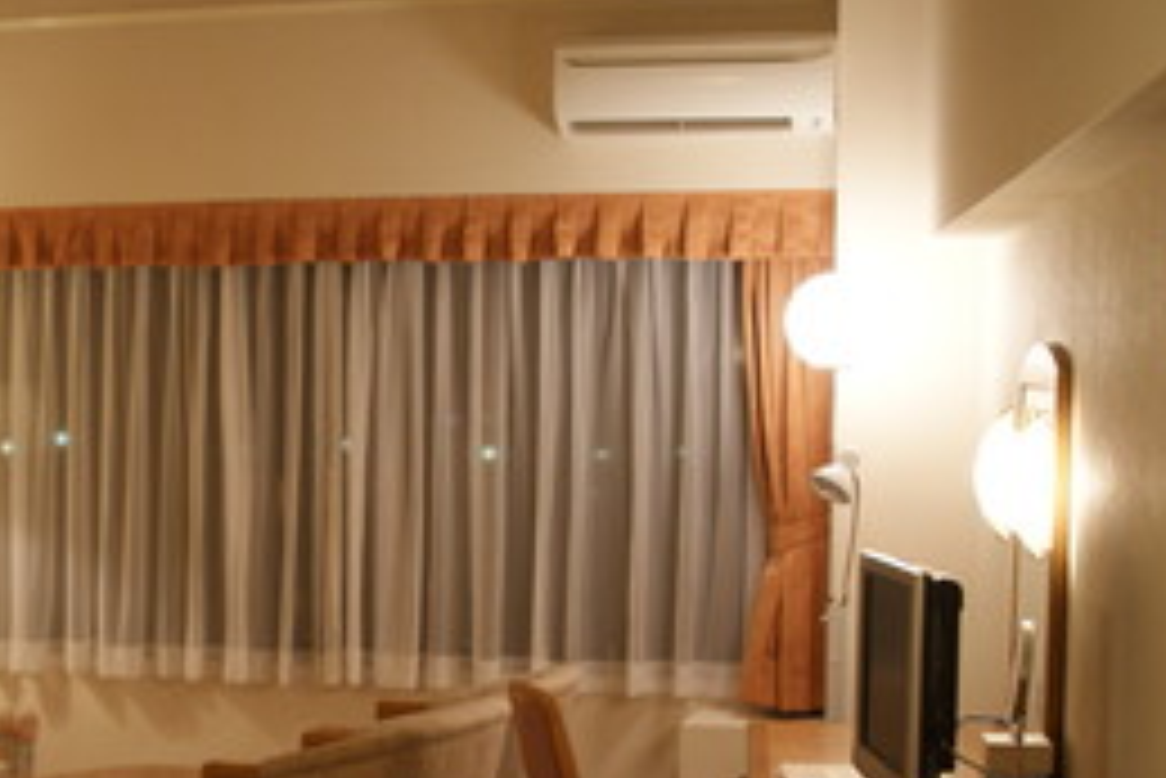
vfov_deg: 18.5
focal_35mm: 73
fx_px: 2366
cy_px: 654
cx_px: 207
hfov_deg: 27.1
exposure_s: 1/20
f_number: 3.5
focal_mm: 28
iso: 400
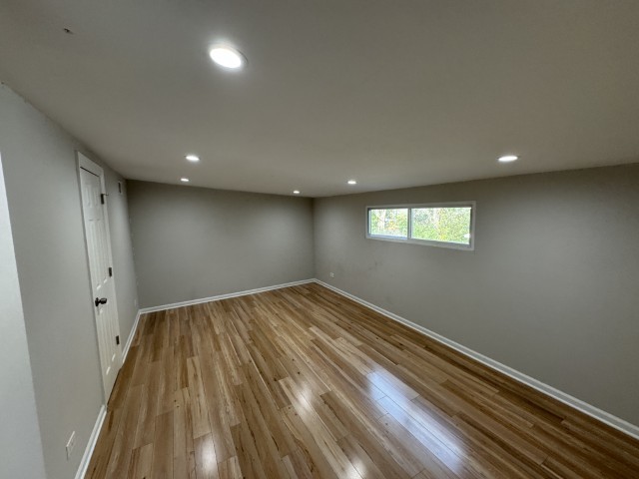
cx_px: 320
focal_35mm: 14
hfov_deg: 102.1
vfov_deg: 85.7
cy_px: 240
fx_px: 258
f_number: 2.2
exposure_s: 1/120
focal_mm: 2.22
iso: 200
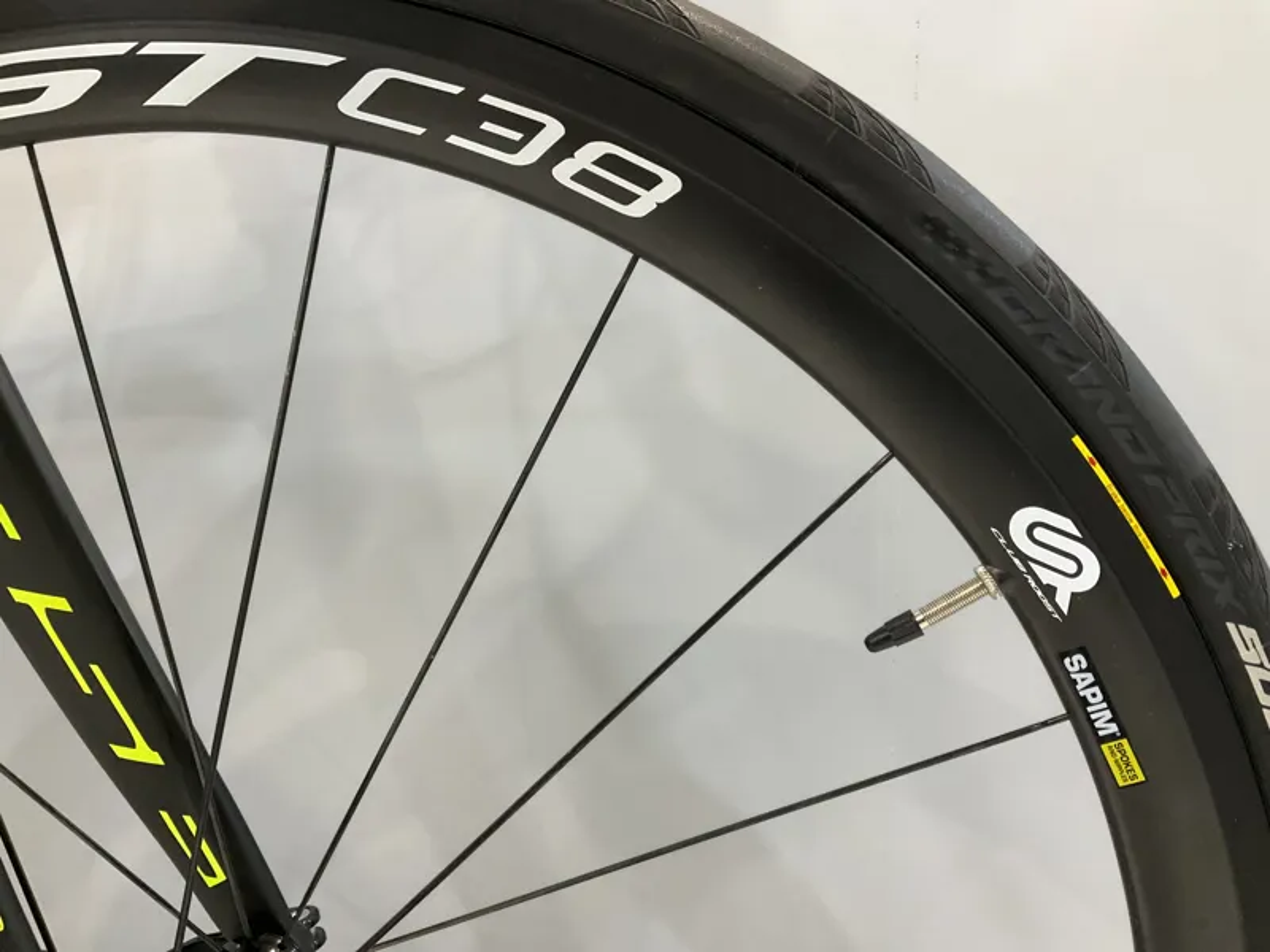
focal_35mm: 29
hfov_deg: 61.7
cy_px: 476
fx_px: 1064
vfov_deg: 48.2
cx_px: 635
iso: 160
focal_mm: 3
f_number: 1.8
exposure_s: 1/50
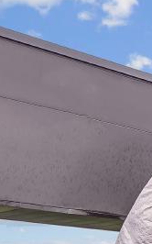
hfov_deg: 11.9
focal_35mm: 103
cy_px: 315
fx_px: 683
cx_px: -103
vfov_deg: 18.8
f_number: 11
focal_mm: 21
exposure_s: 15
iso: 100
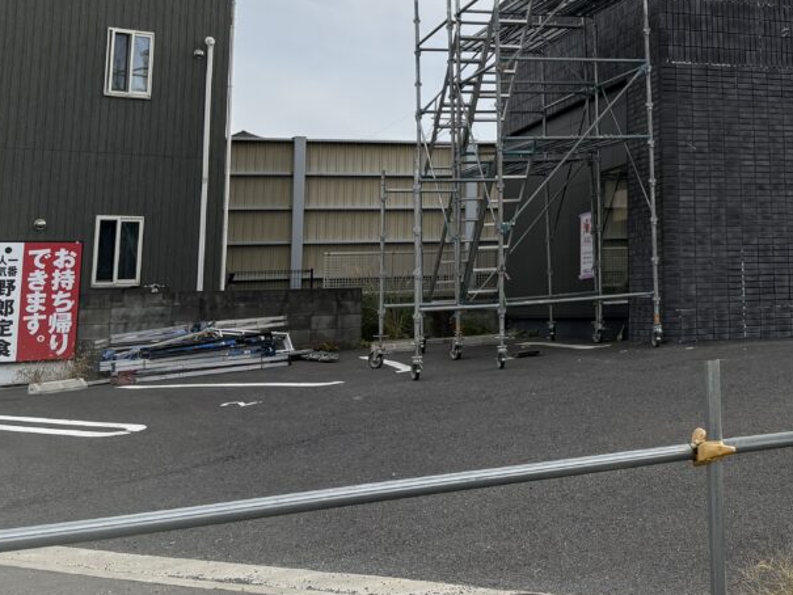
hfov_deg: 32.6
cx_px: 759
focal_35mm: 55
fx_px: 1260
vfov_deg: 25.7
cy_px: 56
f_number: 1.6
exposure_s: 1/3623
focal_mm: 5.96
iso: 50
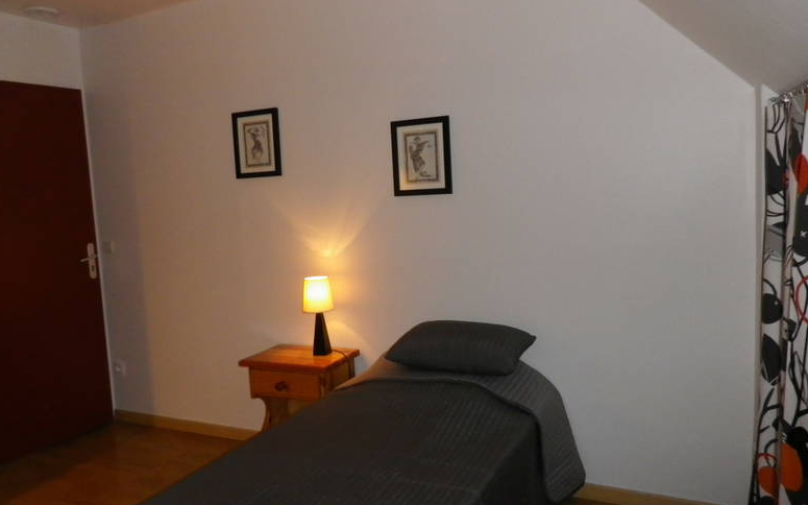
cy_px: 241
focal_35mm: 27
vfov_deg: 46.0
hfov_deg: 68.4
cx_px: 398
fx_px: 594
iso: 400
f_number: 3.5
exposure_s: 1/50
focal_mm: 4.5
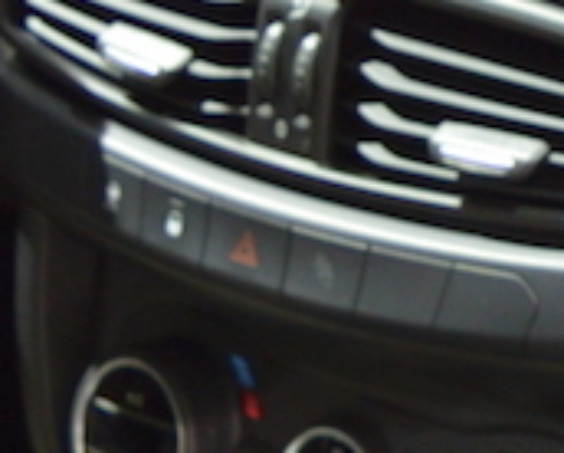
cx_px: 853
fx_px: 3493
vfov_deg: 7.4
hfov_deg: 9.0
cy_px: 123
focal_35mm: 209
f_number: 4
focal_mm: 20
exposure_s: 1/25
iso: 400
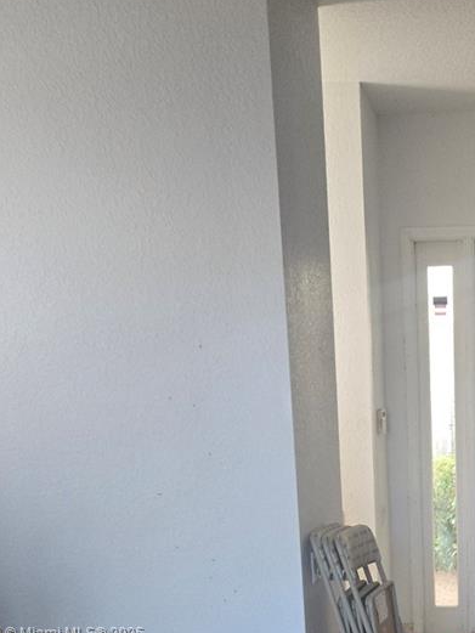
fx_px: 969
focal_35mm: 53
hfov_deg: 26.2
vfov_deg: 33.1
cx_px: 468
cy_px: 634
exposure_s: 1/120
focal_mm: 5.4
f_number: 1.8
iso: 320
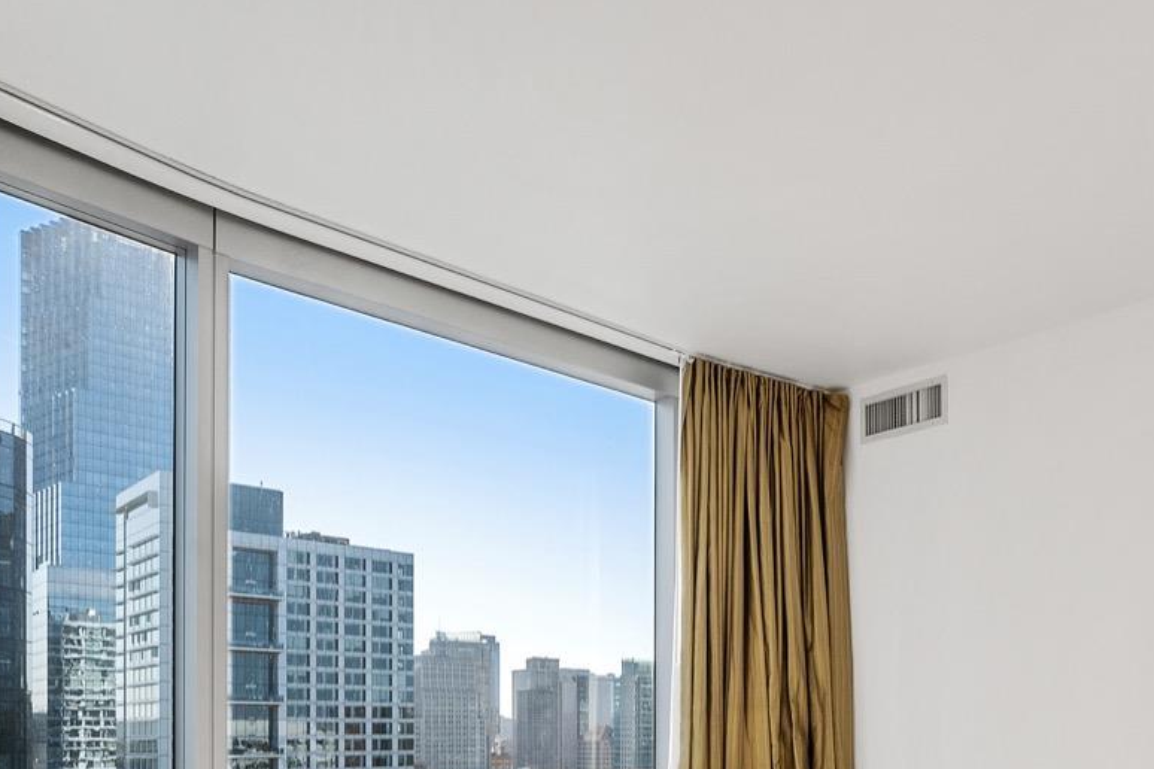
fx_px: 994
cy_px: 716
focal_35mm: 31
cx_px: 1006
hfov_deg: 53.8
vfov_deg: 38.8
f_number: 10
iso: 200
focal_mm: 16
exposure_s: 1/160
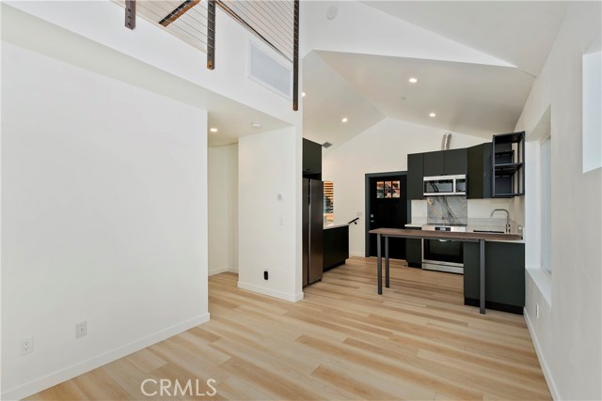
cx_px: 301
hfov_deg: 100.4
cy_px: 200
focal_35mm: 15
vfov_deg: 77.4
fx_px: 251
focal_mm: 10
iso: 160
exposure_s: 1/30
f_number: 8
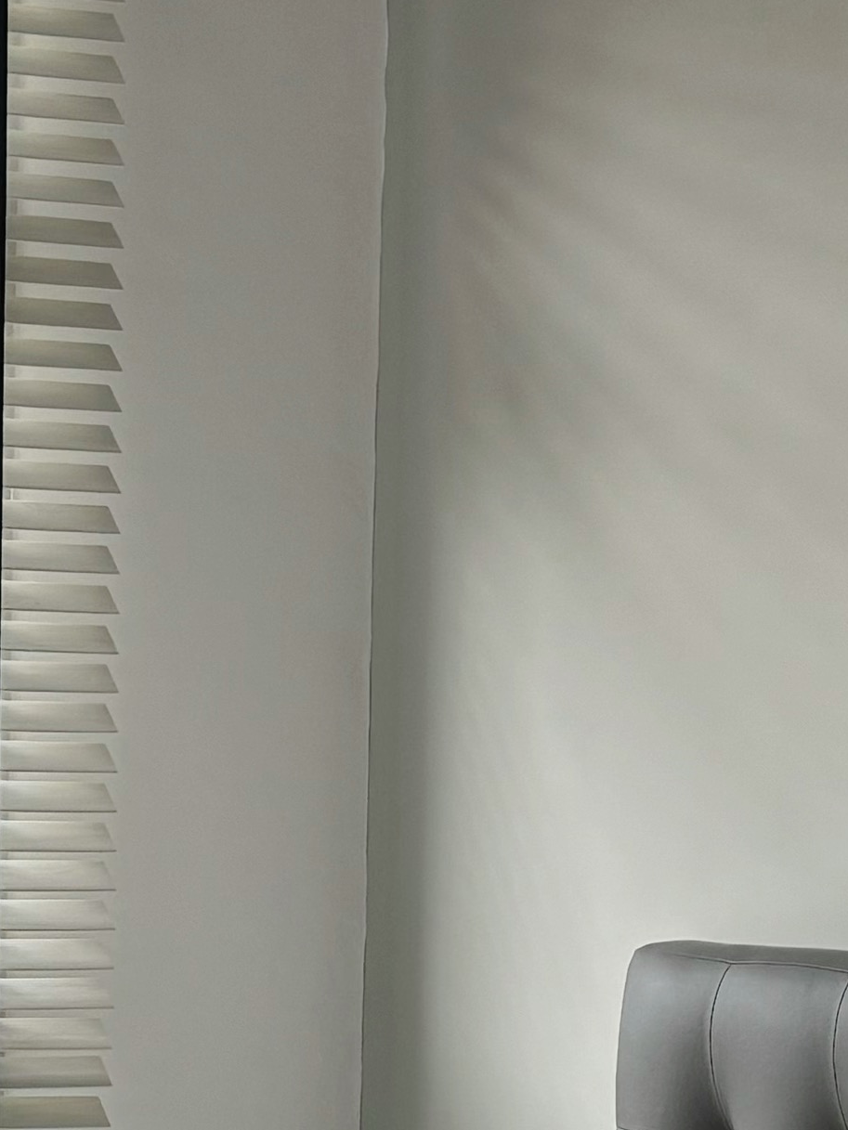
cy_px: 1055
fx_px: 3984
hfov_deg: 12.1
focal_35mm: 122
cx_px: 130
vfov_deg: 15.9
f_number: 1.6
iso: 80
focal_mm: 5.96
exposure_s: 1/121
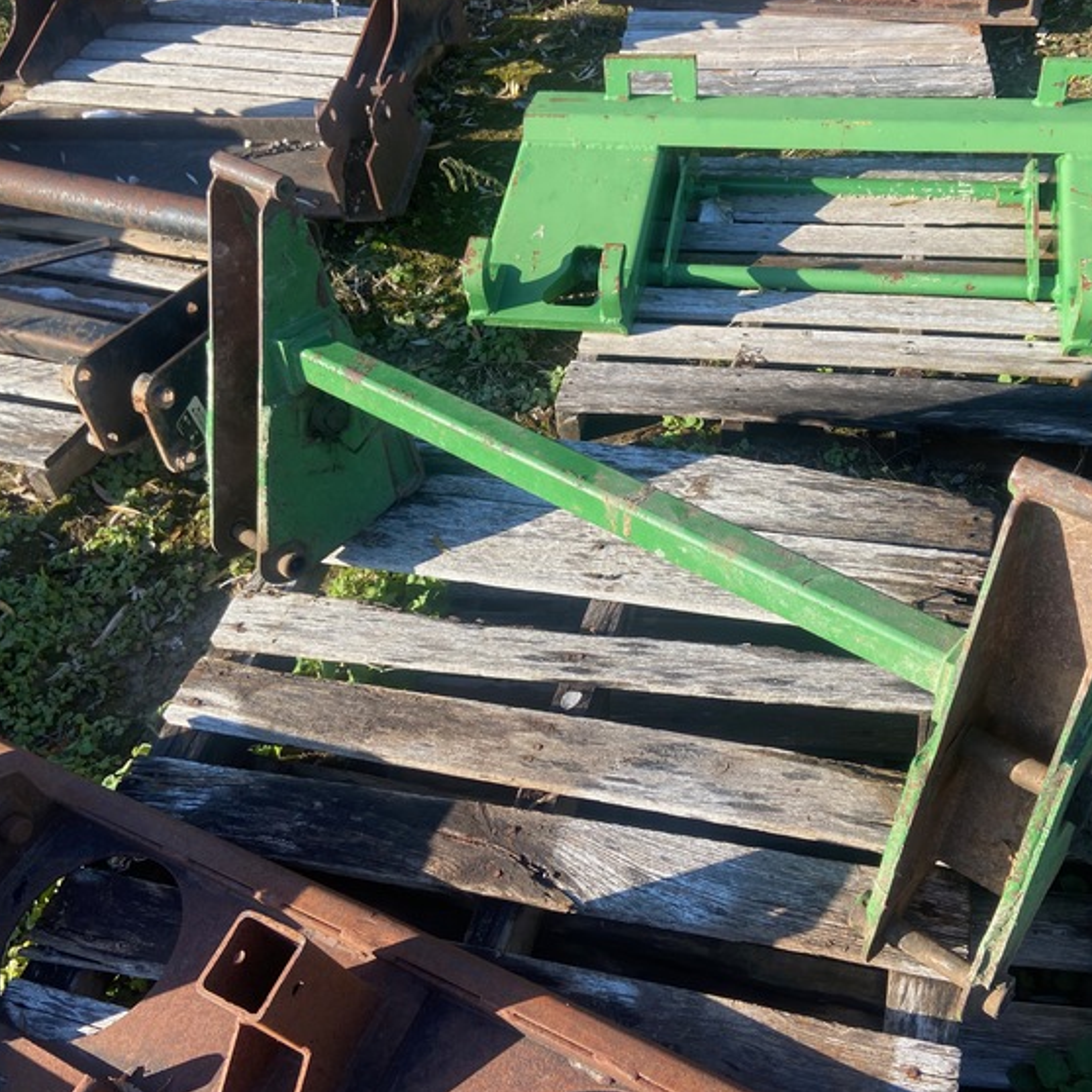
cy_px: 529
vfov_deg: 49.7
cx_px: 659
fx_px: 1178
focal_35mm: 33
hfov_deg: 49.4
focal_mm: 4.25
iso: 32
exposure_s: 1/973
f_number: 1.8
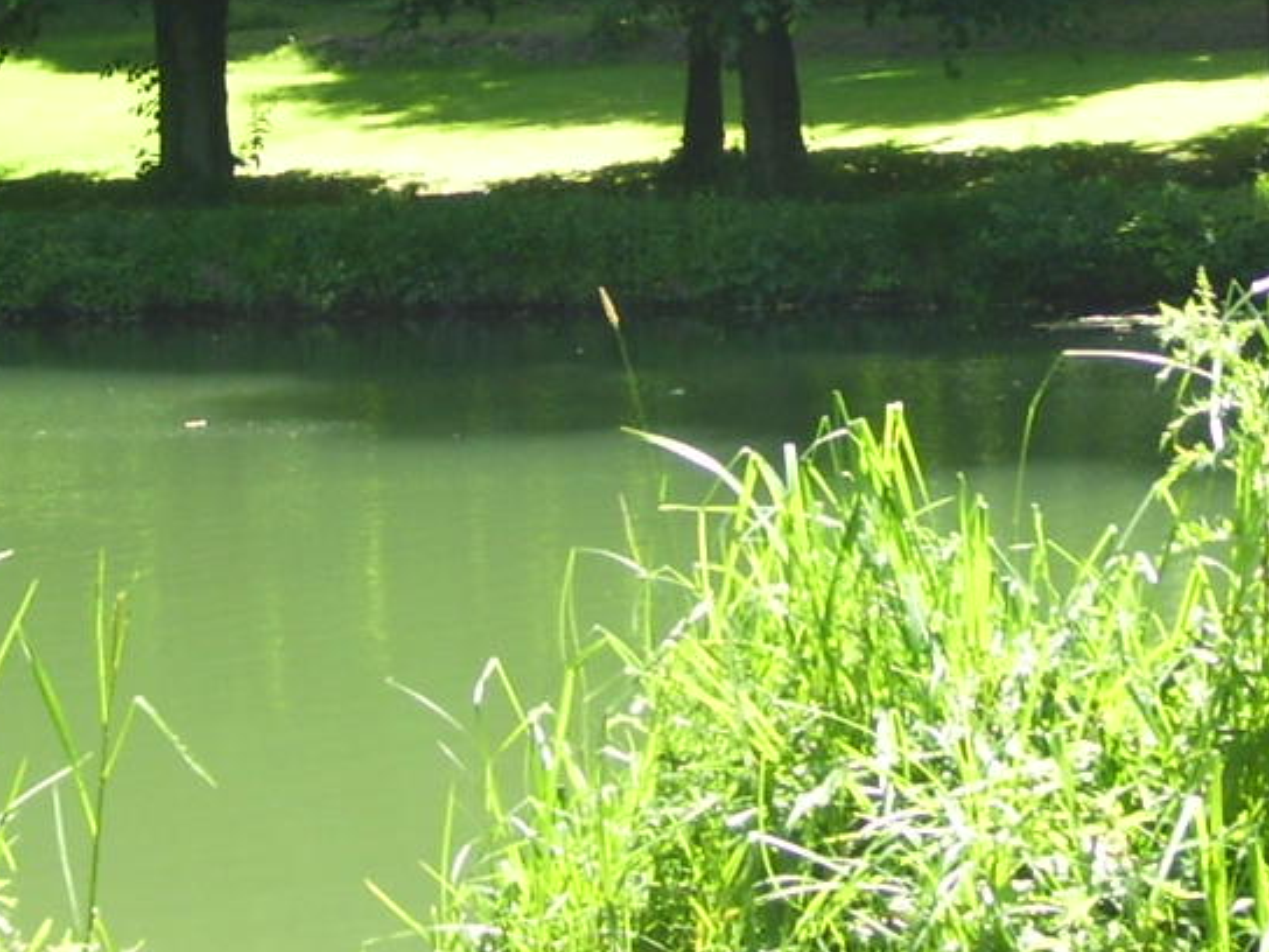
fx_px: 5132
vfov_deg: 10.5
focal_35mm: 140
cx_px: 742
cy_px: 16
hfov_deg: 14.1
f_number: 3
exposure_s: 1/180
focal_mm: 7.6
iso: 80
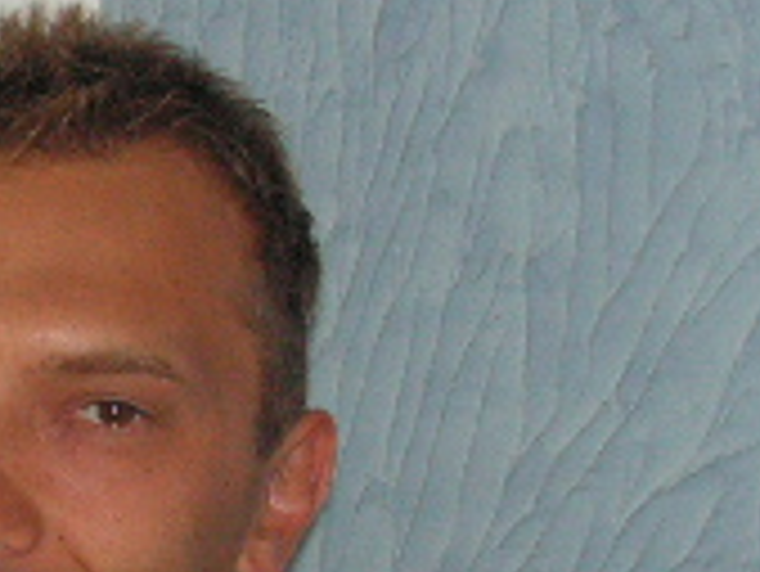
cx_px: -121
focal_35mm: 136
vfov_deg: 10.9
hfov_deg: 14.1
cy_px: 500
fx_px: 2988
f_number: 3.2
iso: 160
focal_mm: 6
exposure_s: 1/40
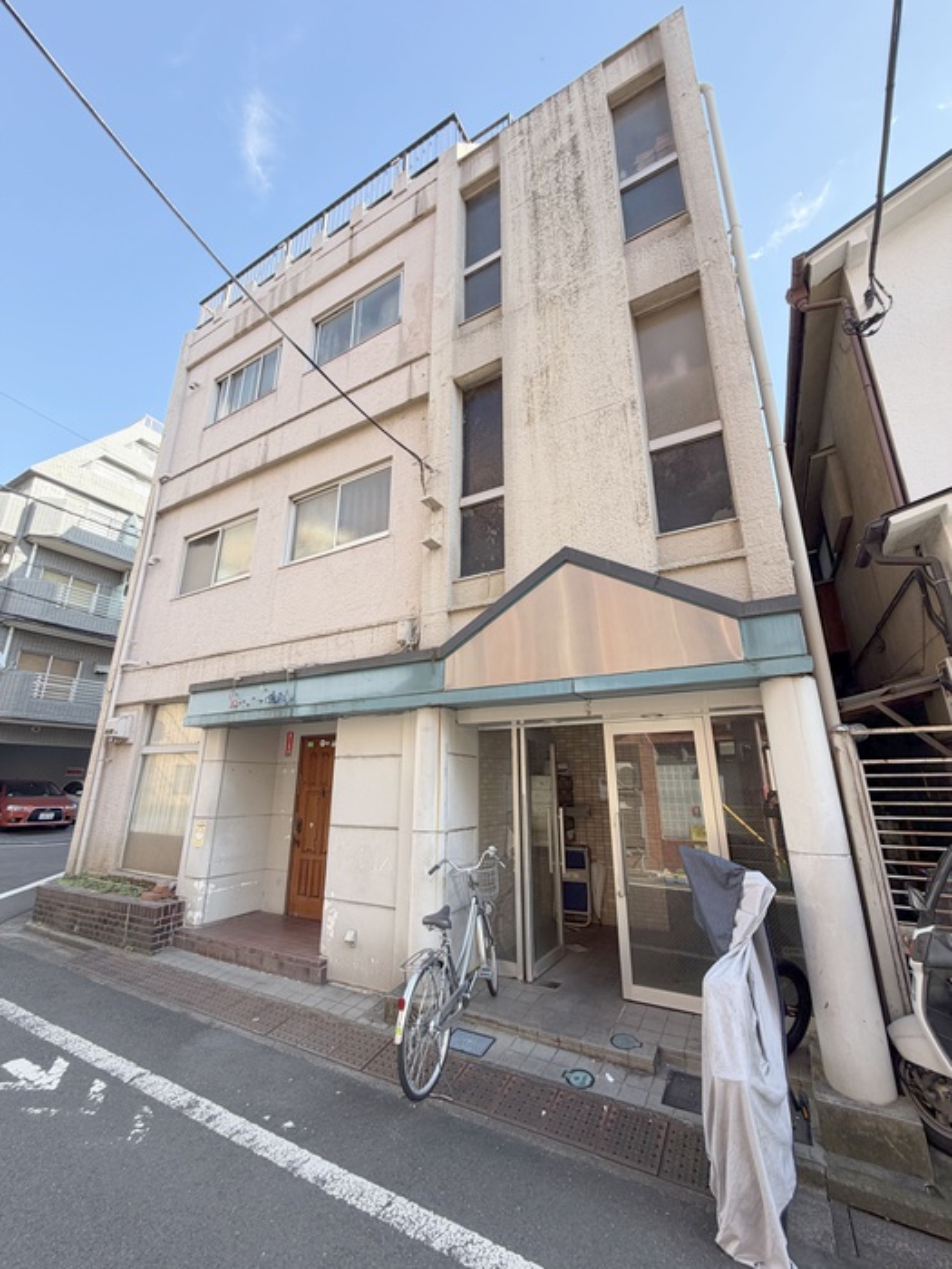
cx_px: 476
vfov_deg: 102.1
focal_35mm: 14
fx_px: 513
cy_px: 634
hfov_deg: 85.7
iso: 40
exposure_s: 1/236
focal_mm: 2.22
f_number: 2.2
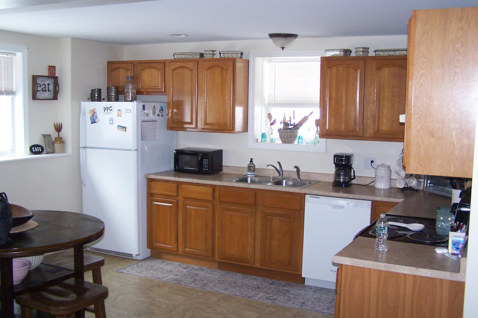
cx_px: 241
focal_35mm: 40
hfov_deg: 48.5
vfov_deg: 33.4
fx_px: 531
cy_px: 153
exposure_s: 1/60
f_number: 2.8
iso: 140
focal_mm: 6.3
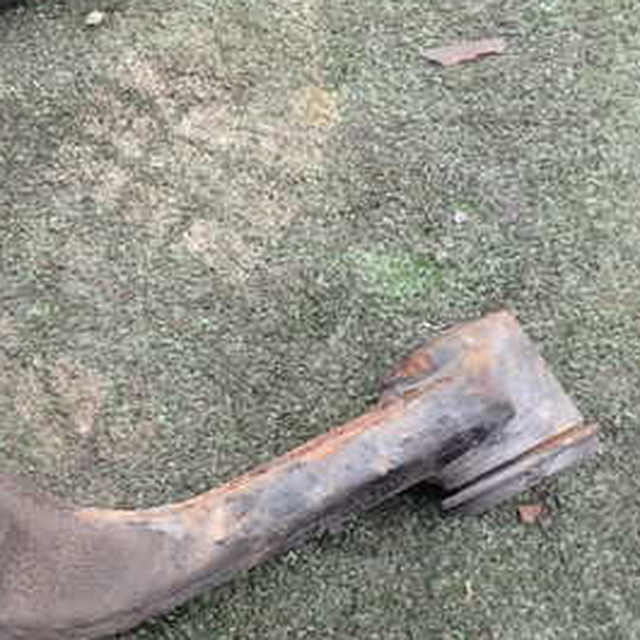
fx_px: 1046
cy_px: 263
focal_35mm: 50
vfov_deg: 33.9
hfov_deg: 32.1
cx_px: 46
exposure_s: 1/60
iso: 100
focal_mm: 4.5
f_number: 2.8
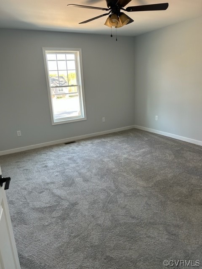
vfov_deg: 67.3
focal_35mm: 26
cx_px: 101
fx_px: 202
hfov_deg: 53.1
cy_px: 134
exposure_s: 1/75
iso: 125
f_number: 1.5
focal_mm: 5.7
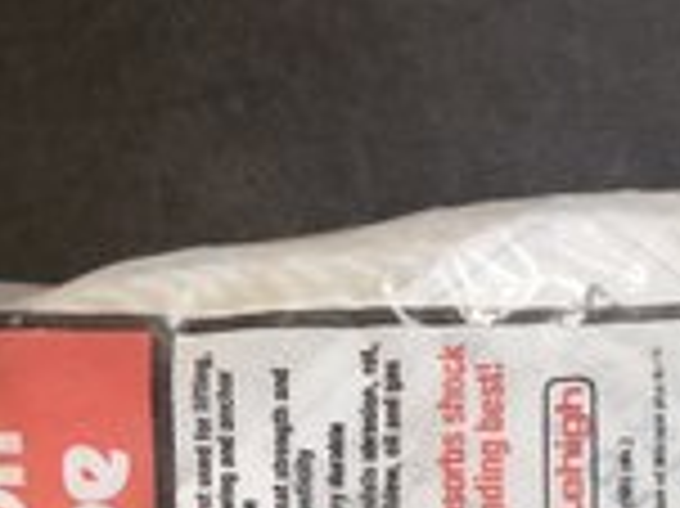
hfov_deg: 32.7
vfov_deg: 23.2
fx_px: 1158
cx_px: 331
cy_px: 564
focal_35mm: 59
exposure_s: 1/40
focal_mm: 4.3
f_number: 1.5
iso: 320
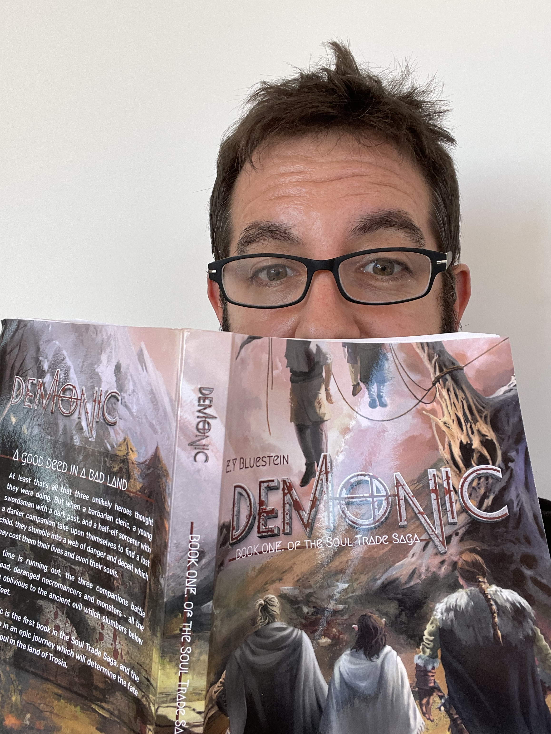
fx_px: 637
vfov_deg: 60.0
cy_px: 367
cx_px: 276
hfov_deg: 46.8
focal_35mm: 30
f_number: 2.2
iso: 80
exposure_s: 1/121
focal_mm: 2.71
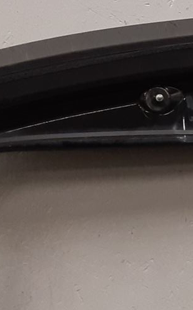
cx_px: 343
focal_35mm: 114
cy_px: 80
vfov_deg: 18.2
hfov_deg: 10.8
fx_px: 960
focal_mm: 3.93
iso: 160
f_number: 1.7
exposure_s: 1/50
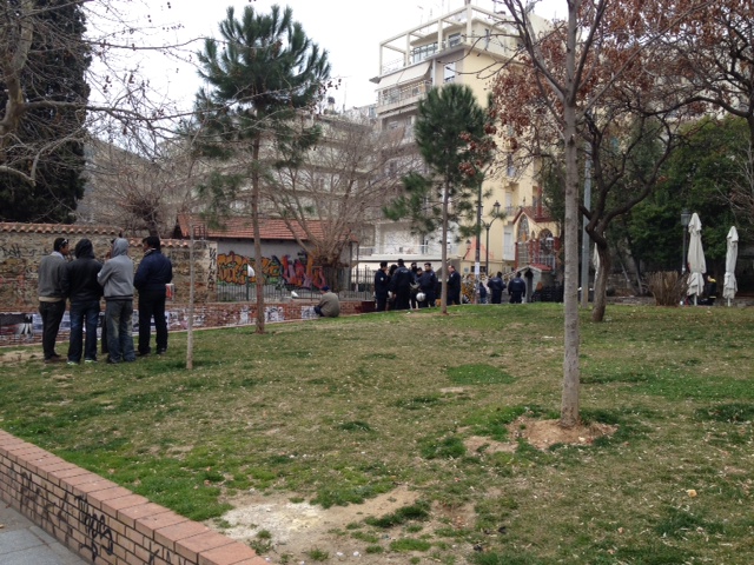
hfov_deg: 52.6
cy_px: 282
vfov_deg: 40.7
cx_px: 377
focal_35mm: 35
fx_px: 762
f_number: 2.4
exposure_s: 1/120
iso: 80
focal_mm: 4.28
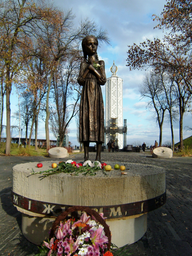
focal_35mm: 29
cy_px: 126
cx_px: 99
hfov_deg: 48.2
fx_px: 214
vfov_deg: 61.7
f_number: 5.6
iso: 80
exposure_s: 1/350
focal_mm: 4.7
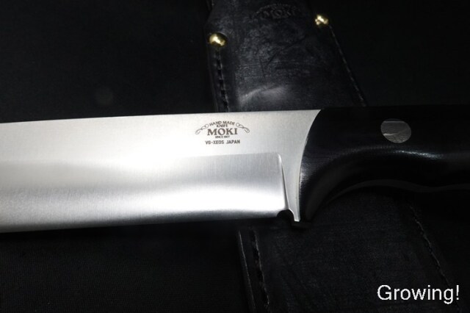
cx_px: 235
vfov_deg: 53.1
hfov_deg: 73.8
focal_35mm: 24
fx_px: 313
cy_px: 156
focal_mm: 9
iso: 640
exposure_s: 1/30
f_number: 11
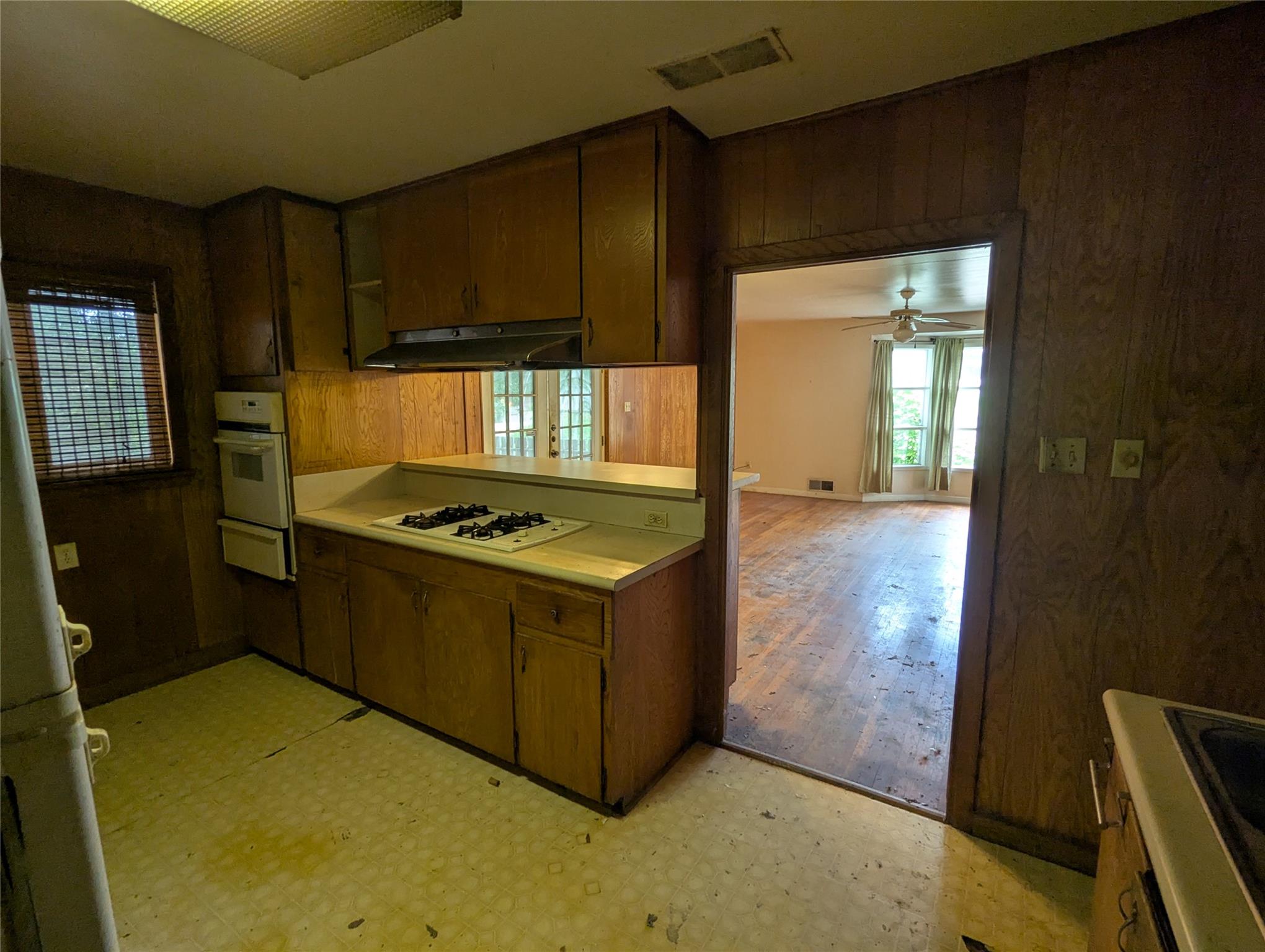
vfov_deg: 78.2
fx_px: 586
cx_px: 632
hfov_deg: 94.4
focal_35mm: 16
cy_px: 476
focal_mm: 2.35
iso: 99
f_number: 2.2
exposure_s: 1/30
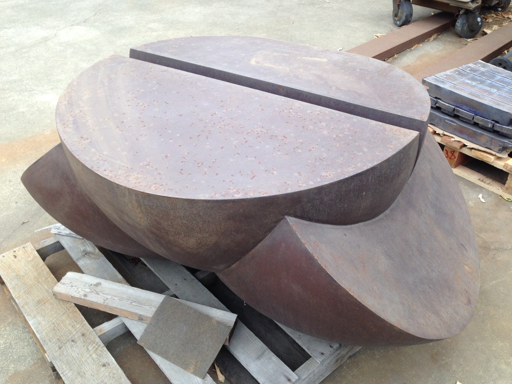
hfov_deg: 55.4
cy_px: 192
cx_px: 256
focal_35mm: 33
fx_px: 488
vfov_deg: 42.9
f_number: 2.4
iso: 64
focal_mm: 4.12
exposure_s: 1/120
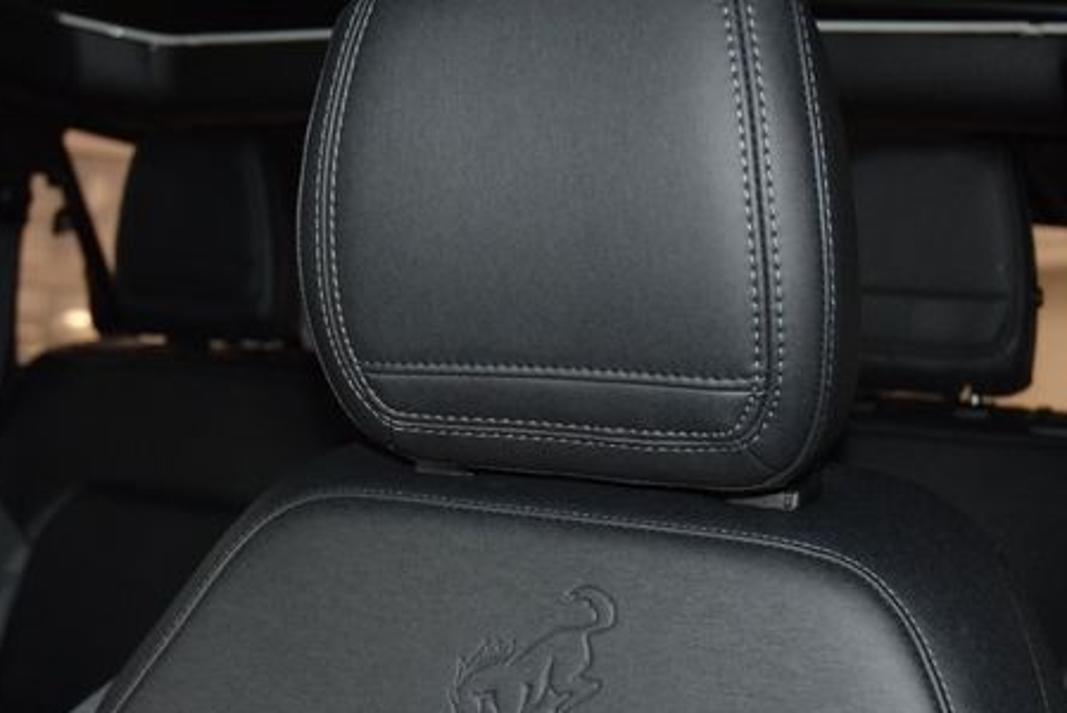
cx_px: 535
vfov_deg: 23.5
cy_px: 431
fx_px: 1712
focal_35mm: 58
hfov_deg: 34.6
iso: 2200
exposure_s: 1/50
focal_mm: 27
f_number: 3.8
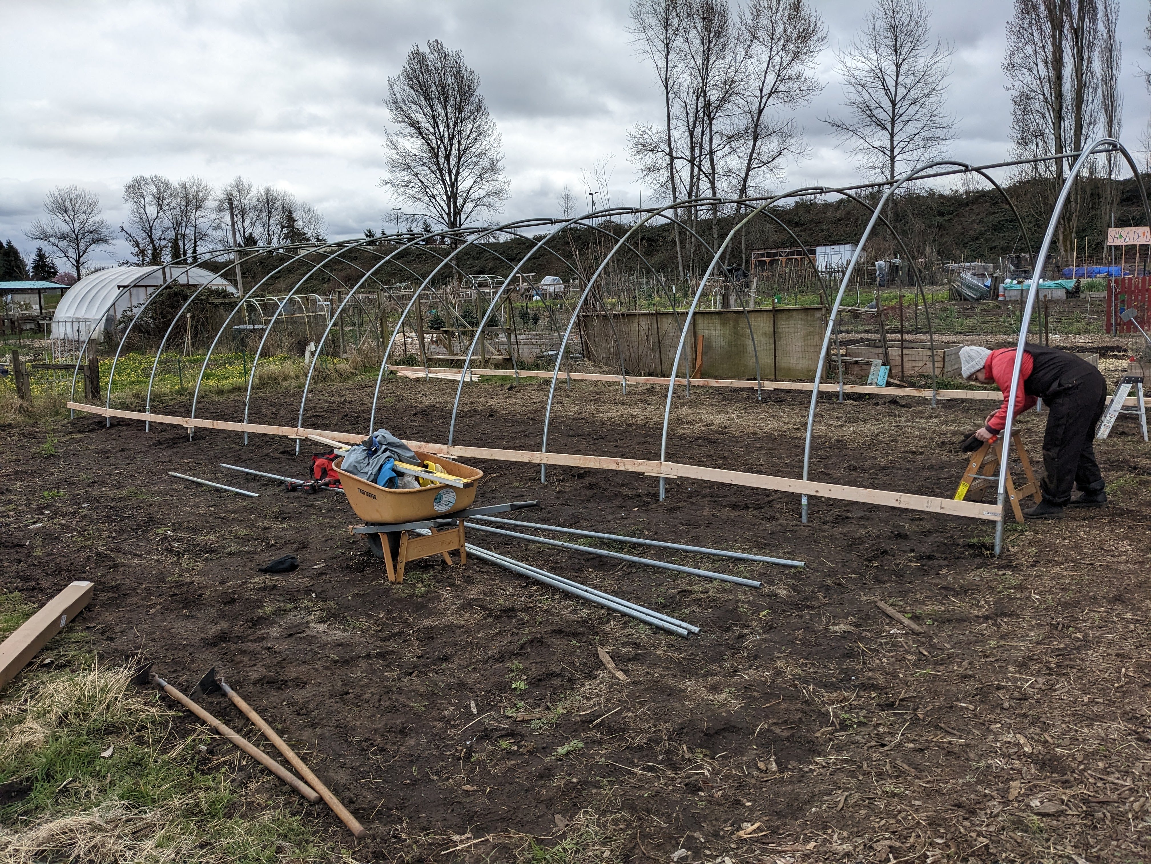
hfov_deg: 65.3
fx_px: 898
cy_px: 432
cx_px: 576
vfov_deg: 51.4
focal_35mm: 27
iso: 87
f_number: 1.73
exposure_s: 1/3906
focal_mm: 4.38
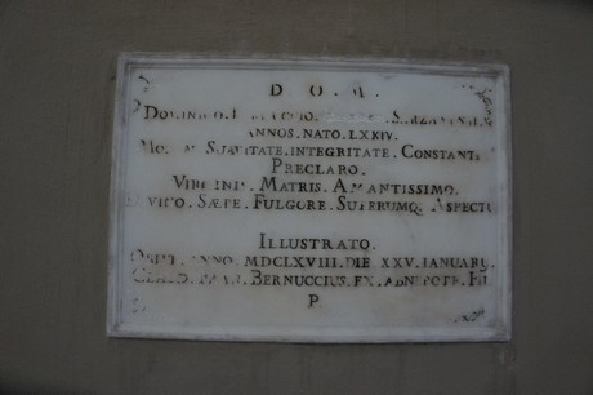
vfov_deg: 47.9
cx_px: 296
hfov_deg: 67.4
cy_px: 198
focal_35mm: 27
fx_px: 444
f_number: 3.5
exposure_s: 1/60
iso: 1600
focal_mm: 18
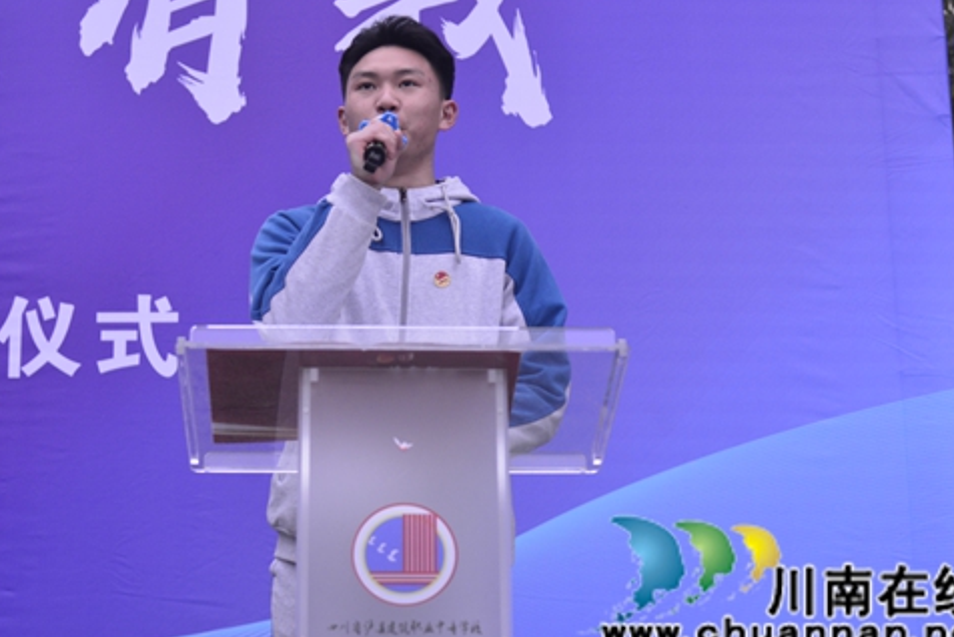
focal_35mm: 78
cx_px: 399
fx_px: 2068
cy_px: 277
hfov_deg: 25.9
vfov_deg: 17.5
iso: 1600
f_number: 4
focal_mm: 58
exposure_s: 1/100
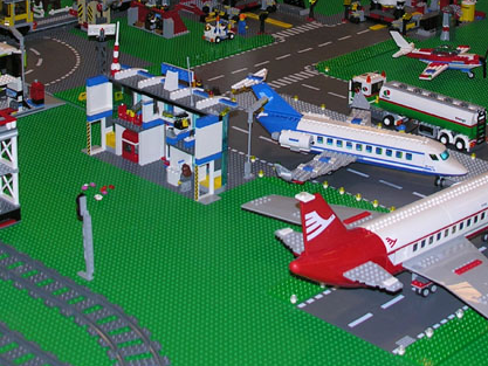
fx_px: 1213
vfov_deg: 16.9
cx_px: 262
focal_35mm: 86
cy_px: 14
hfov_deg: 22.7
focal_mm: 8.9
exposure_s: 1/60.1
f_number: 2.8
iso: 50
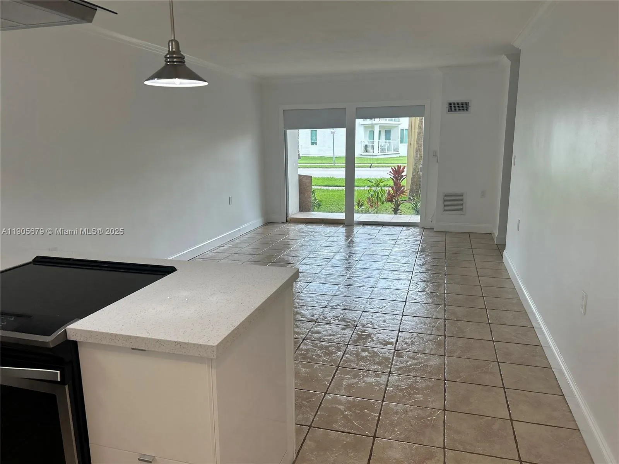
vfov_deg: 53.1
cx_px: 310
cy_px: 232
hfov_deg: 67.3
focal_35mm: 26
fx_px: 465
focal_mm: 5.7
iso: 50
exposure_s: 1/120
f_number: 1.5
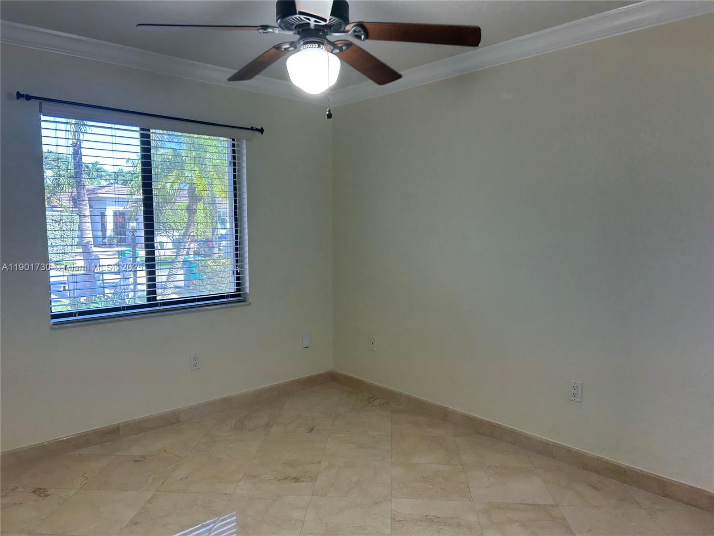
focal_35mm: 26
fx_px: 536
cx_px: 357
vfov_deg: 53.1
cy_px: 268
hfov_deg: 67.3
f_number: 1.5
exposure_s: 1/138
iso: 64
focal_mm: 5.7
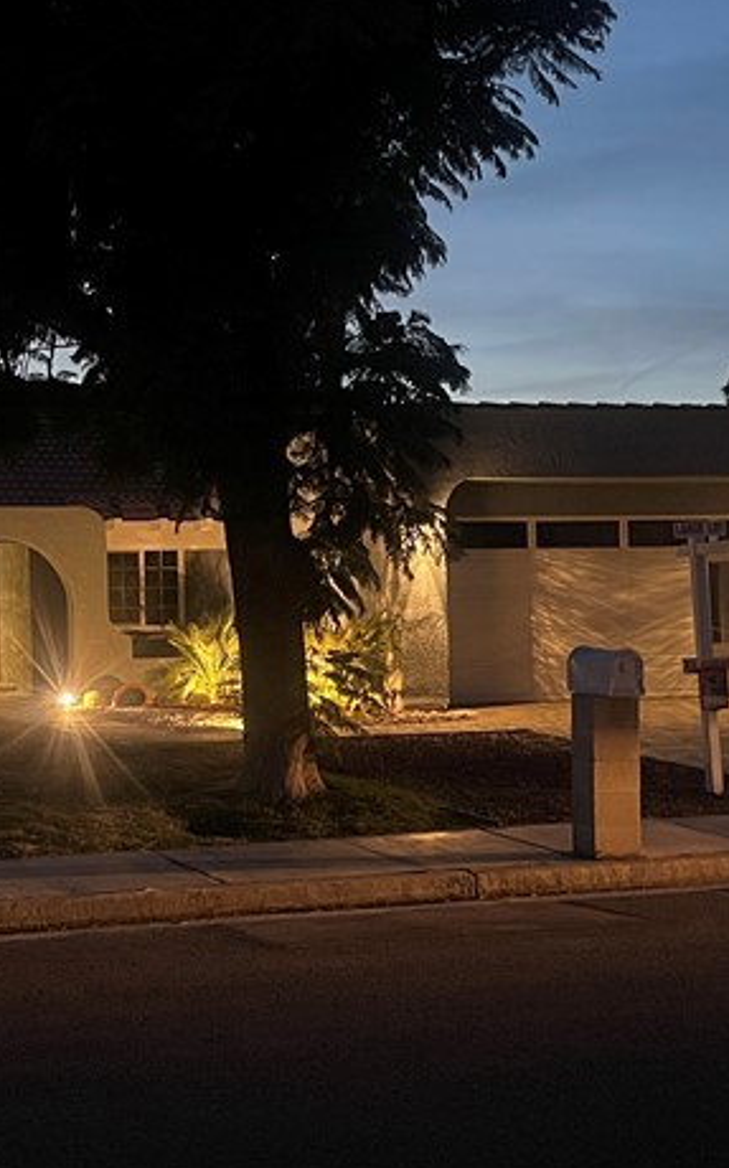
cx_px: 188
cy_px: 594
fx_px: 1878
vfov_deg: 34.6
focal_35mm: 59
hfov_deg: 21.8
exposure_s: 1/30
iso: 800
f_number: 1.6
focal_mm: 5.1
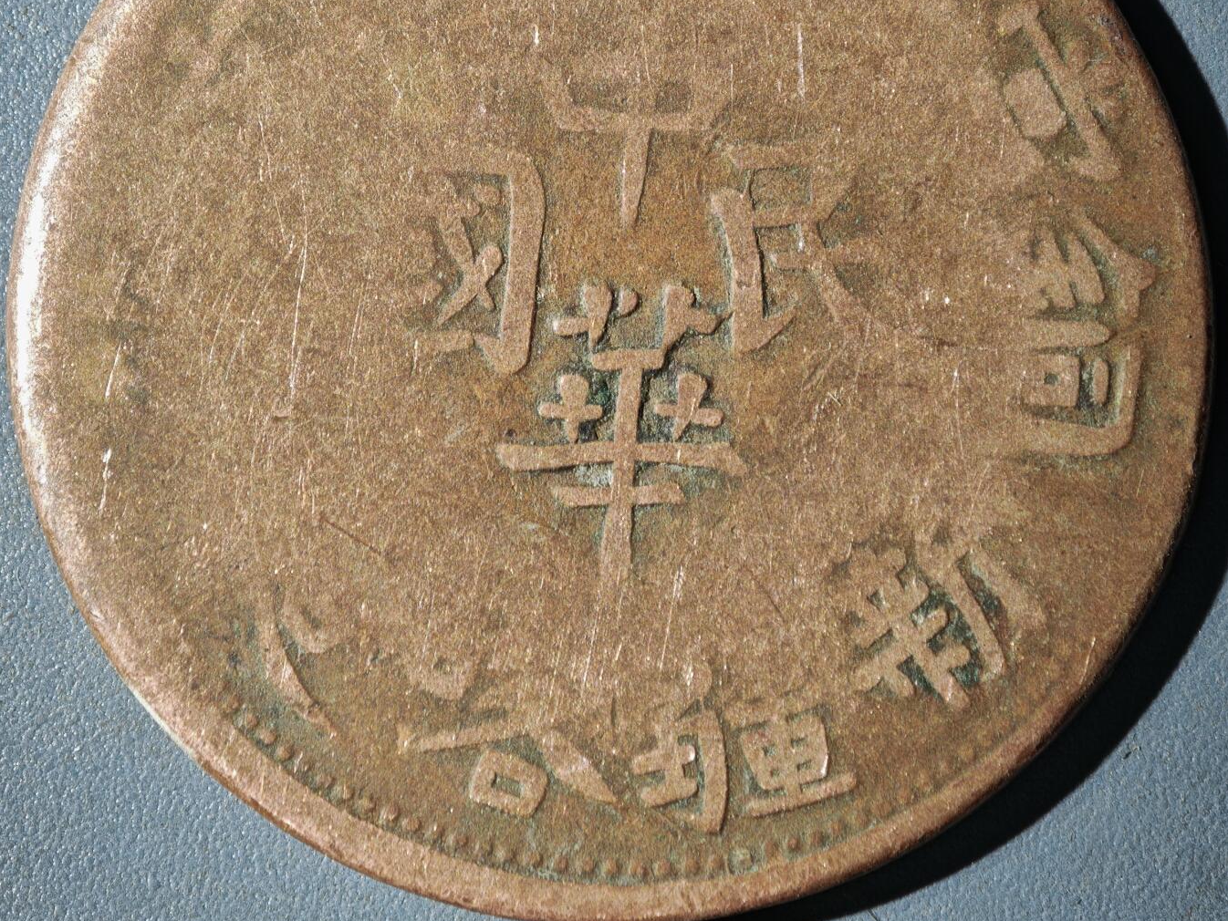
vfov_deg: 12.9
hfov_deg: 17.1
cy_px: 248
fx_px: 4080
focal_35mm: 115
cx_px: 615
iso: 160
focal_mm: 9
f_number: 2
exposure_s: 1/100
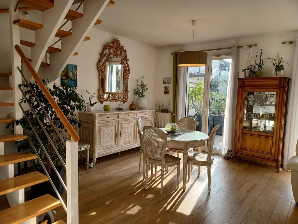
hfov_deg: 69.4
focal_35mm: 25
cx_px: 149
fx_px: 215
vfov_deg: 54.9
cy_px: 112
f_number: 1.8
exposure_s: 1/100
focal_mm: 4.6
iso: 64
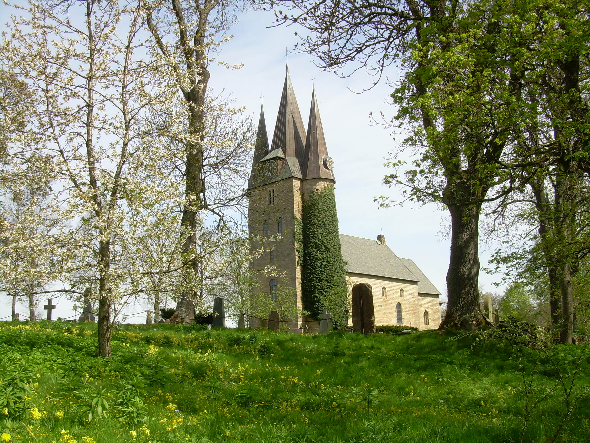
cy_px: 222
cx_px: 295
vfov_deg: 37.7
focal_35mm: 38
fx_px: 648
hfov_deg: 49.0
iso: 50
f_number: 4.6
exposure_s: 1/324
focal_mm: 6.3
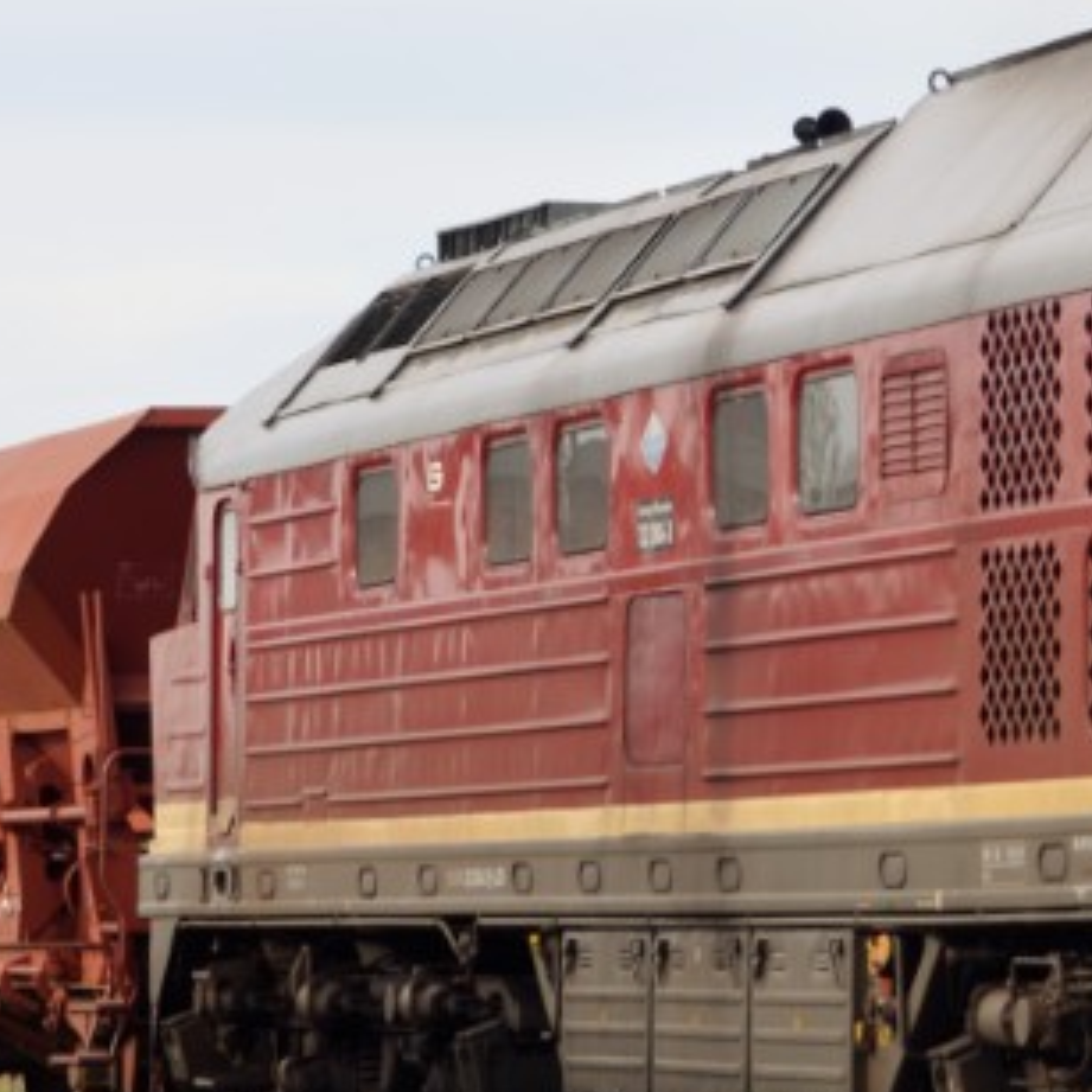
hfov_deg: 7.4
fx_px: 8331
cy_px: 502
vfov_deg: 7.5
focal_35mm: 233
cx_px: 1252
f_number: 6.3
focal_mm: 55
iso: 100
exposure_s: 1/160
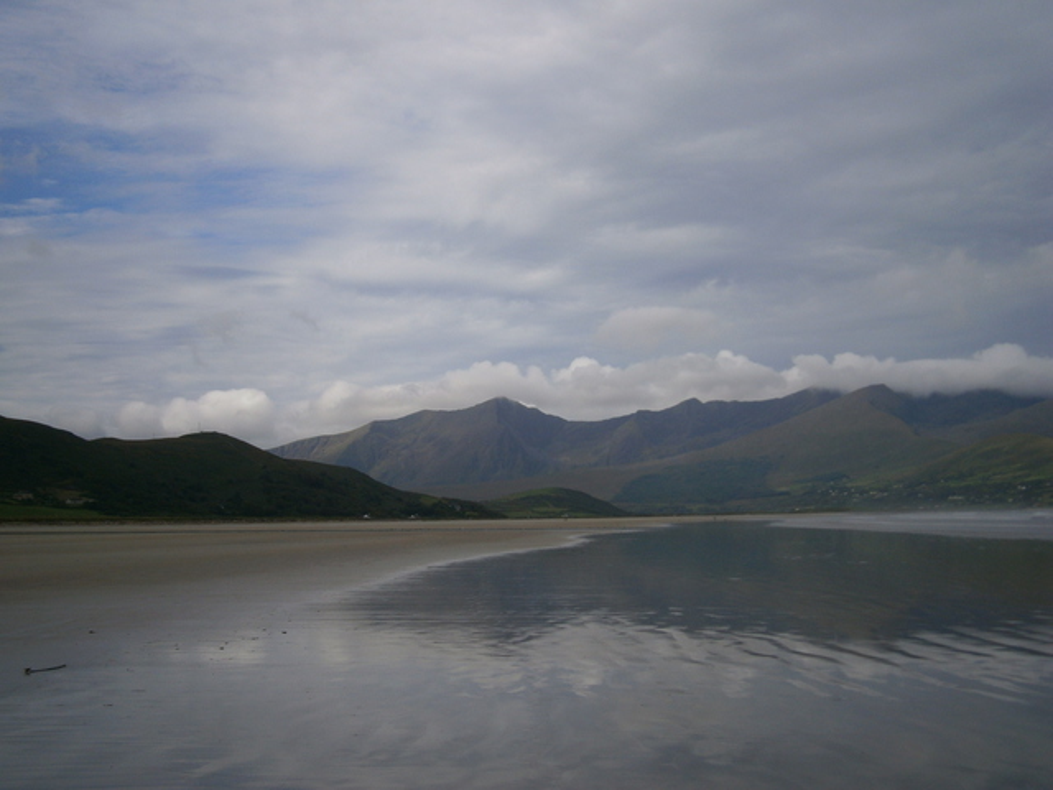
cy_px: 395
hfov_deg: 40.4
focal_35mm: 47
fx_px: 1430
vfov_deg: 30.9
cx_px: 526
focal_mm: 8.3
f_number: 9.7
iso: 80
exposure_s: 1/250
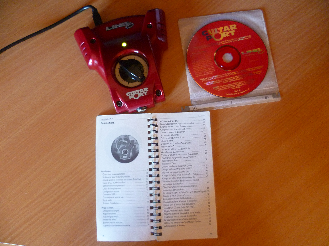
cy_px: 123
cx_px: 164
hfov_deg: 63.4
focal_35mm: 28
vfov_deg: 49.7
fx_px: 266
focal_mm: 5
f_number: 2.8
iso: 400
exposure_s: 1/15
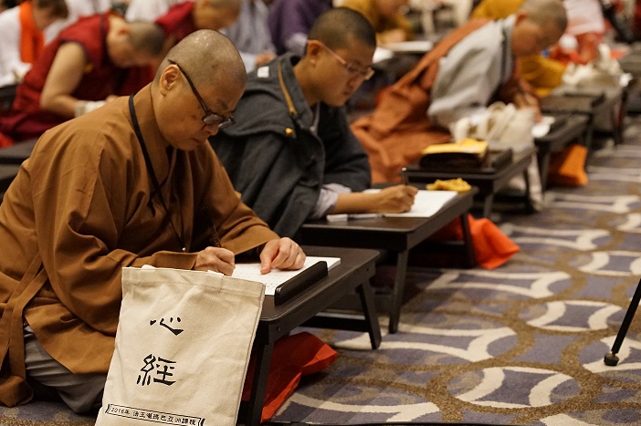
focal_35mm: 75
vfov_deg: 18.2
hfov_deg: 27.0
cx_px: 311
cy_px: 215
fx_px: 1334
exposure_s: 1/160
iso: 6400
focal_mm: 70
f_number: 3.2
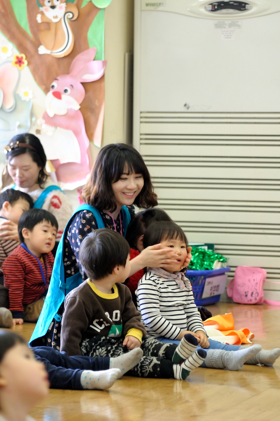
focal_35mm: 180
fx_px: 2105
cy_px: 210
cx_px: 140
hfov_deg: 7.6
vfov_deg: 11.4
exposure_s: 1/60
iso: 1800
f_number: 4
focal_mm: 120
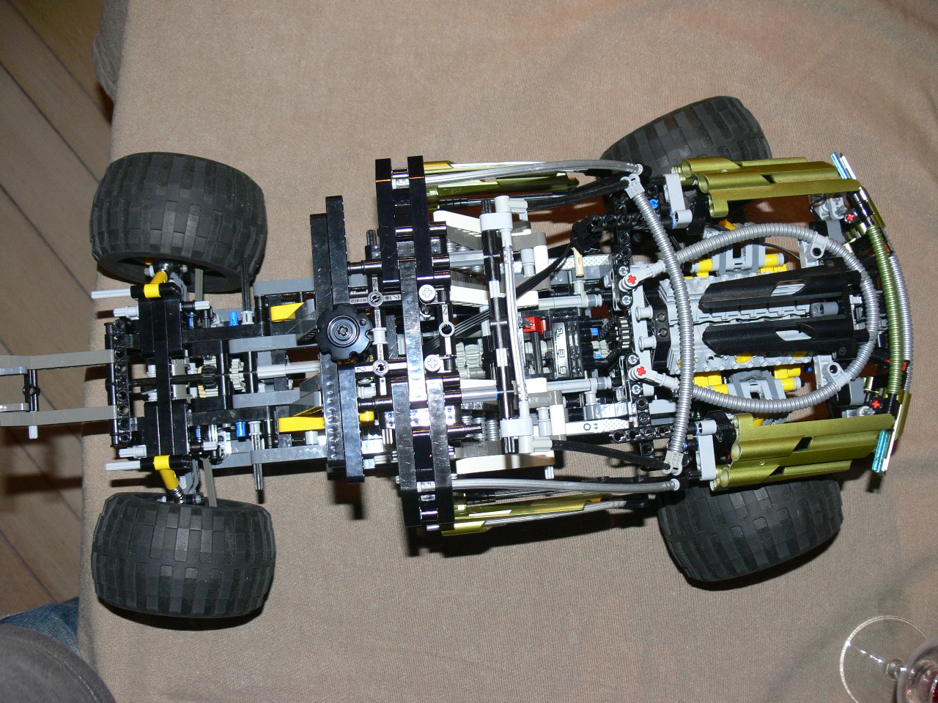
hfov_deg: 51.4
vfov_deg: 39.7
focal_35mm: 36
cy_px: 352
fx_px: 976
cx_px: 469
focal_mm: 7.6
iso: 100
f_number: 2.8
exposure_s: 1/30
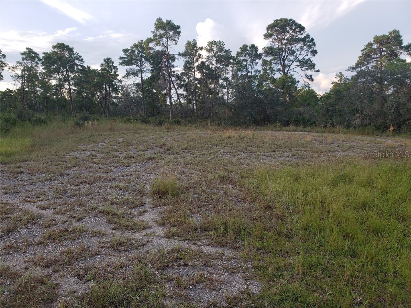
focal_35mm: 26
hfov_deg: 67.3
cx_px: 206
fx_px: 309
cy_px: 154
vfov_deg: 53.1
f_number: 2.4
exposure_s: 1/105
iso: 50
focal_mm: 4.3
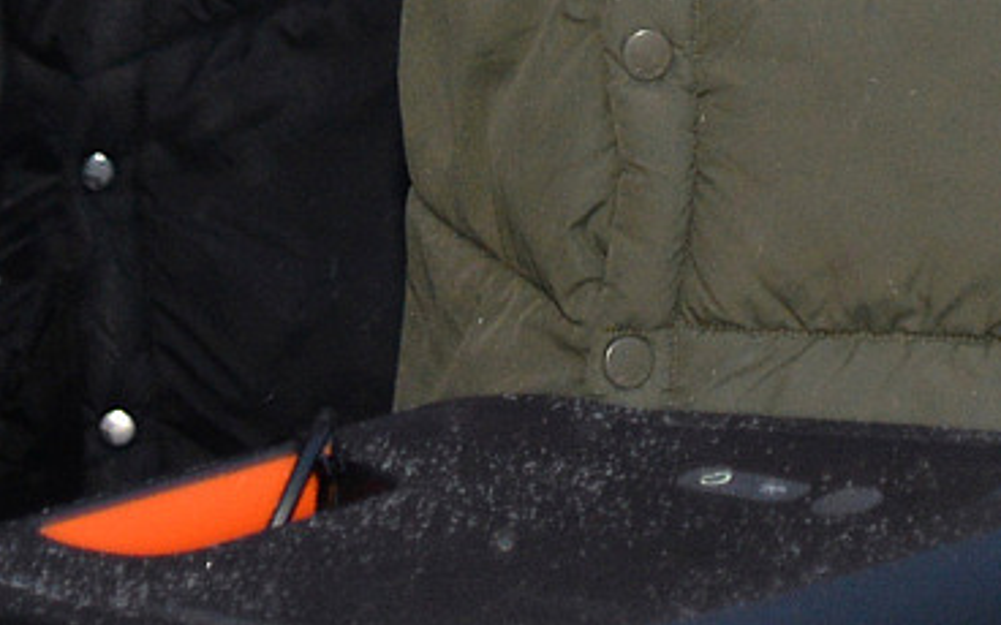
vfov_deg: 2.7
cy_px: -1637
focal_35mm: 468
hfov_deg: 4.5
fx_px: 12767
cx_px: 955
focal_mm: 66
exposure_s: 1/160
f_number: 4
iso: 400
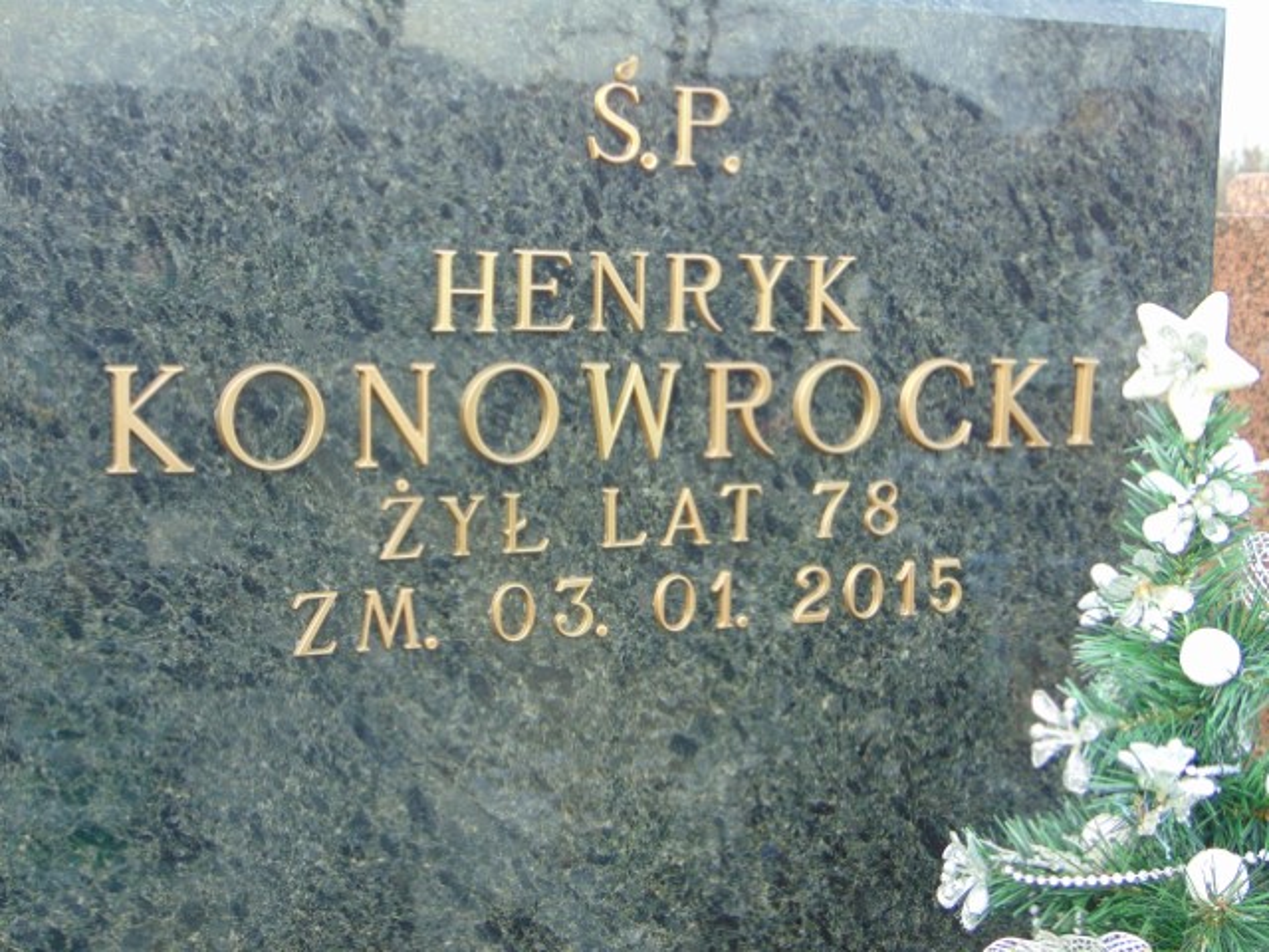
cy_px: 476
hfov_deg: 38.2
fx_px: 1833
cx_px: 634
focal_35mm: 50
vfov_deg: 29.1
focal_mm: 9
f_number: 3.5
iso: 100
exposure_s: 1/60
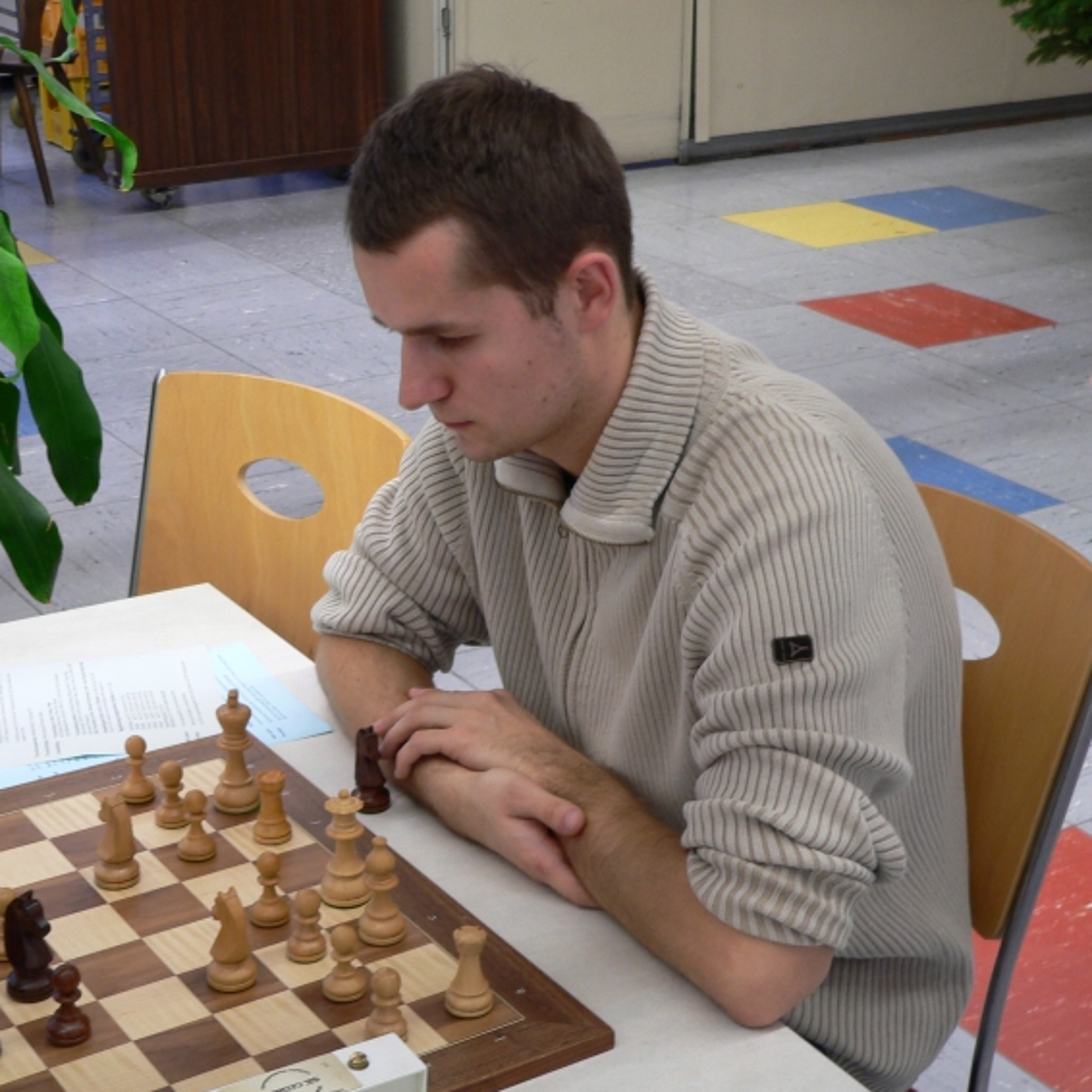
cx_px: 521
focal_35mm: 60
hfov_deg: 28.6
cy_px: 552
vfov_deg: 28.6
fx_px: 2141
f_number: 2.8
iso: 100
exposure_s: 1/8
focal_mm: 8.3
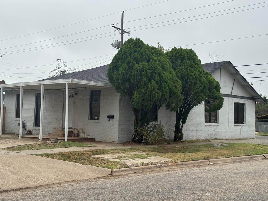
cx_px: 134
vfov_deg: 30.3
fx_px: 372
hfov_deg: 39.7
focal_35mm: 48
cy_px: 100
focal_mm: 6.76
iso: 64
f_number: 1.78
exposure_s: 1/832
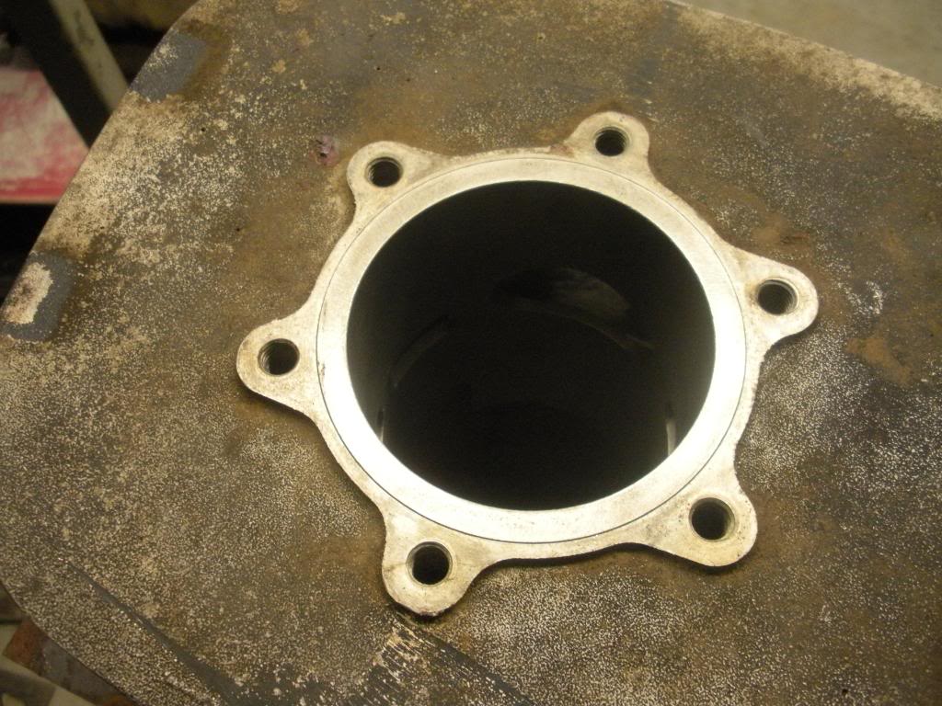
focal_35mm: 36
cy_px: 353
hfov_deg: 51.4
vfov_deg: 39.7
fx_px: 980
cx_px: 471
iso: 400
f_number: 3.5
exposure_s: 1/30
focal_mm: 6.3
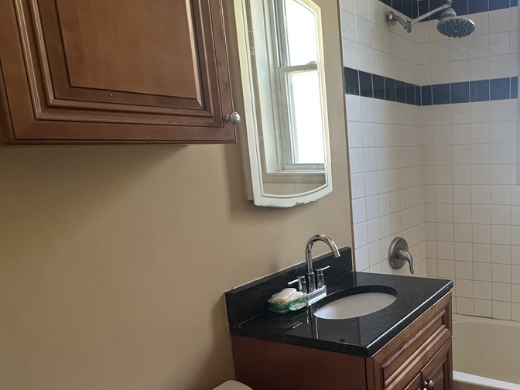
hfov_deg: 54.7
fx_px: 451
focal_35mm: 30
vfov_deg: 46.6
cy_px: 231
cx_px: 435
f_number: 2.2
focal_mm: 2.22
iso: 200
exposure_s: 1/60
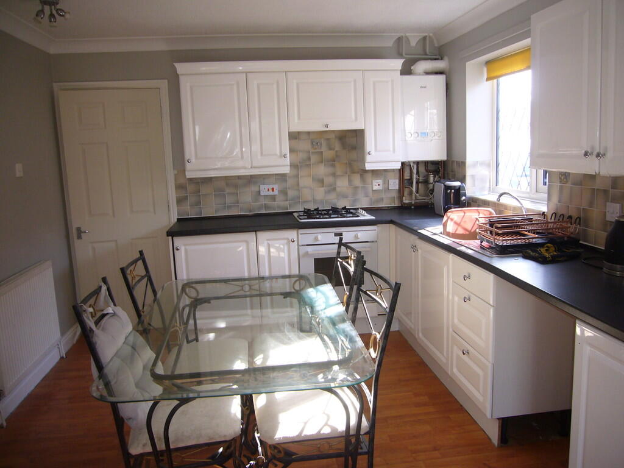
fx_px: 505
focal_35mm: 28
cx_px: 312
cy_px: 234
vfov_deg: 49.7
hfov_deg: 63.4
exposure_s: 1/40
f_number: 2.8
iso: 80
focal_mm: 4.6
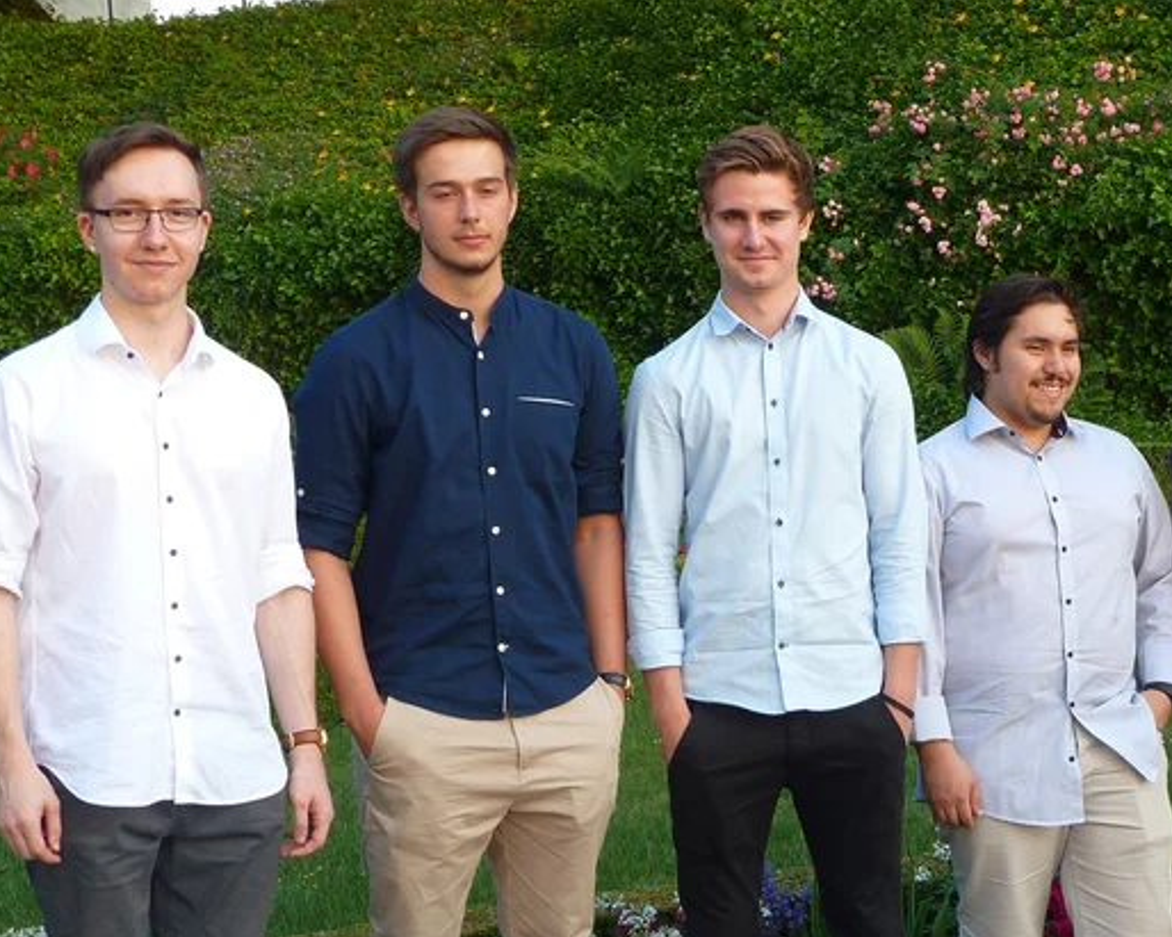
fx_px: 2844
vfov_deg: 18.6
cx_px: 976
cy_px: 658
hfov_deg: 22.9
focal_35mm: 82
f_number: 3.8
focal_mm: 7.9
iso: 80
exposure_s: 1/40
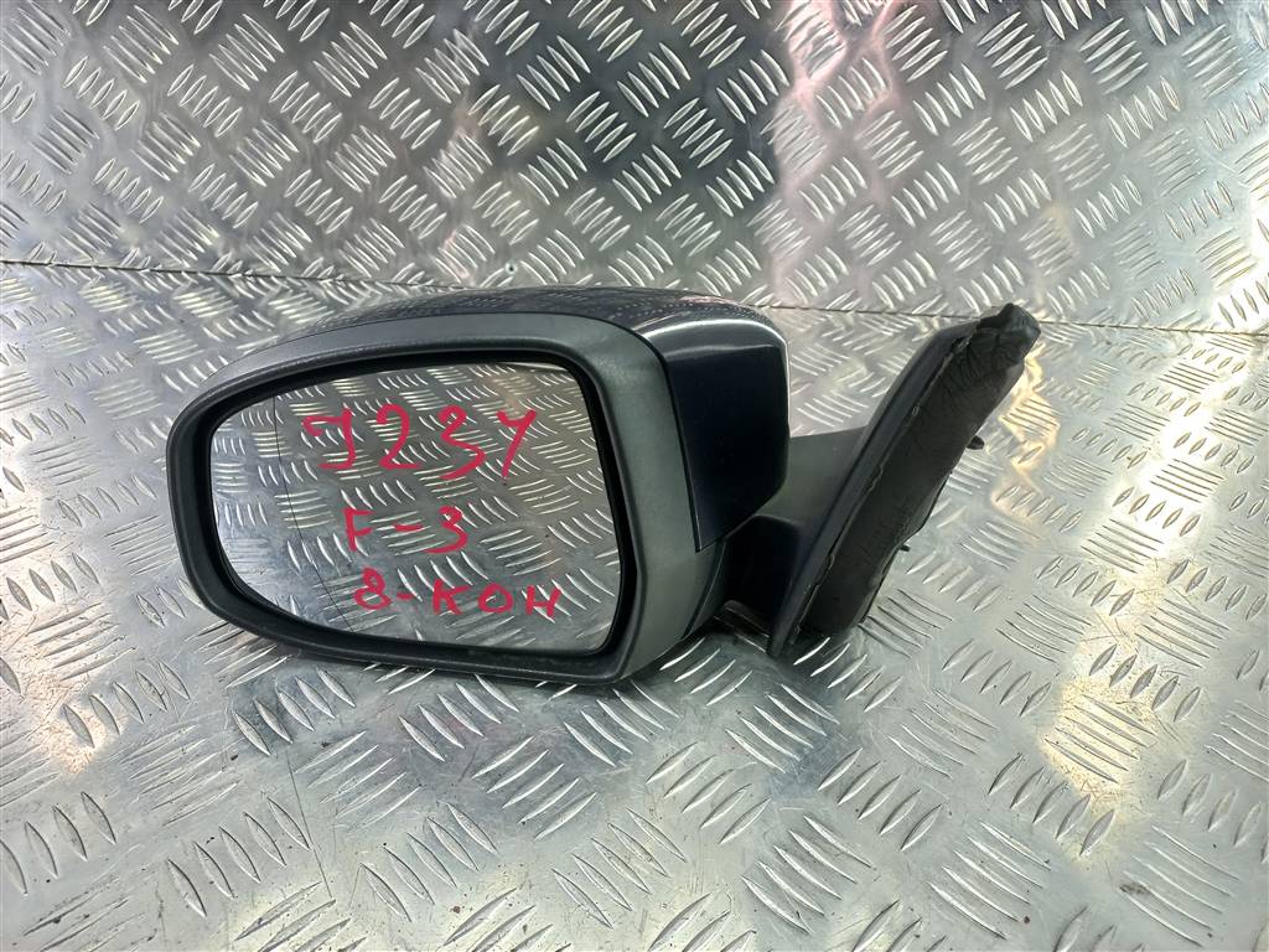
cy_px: 476
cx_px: 634
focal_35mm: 25
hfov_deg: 69.4
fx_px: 916
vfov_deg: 54.9
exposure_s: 1/50
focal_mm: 4.6
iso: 100
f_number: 1.8
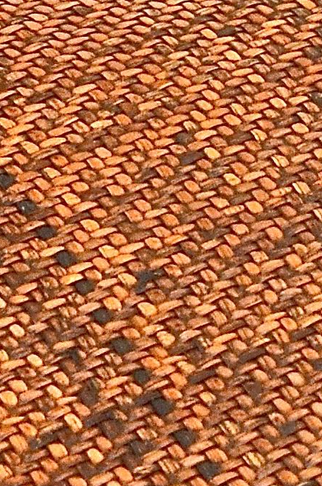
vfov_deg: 4.7
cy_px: -351
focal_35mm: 438
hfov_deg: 3.1
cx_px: 549
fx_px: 5903
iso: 400
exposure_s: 1/125
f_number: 16
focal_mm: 40
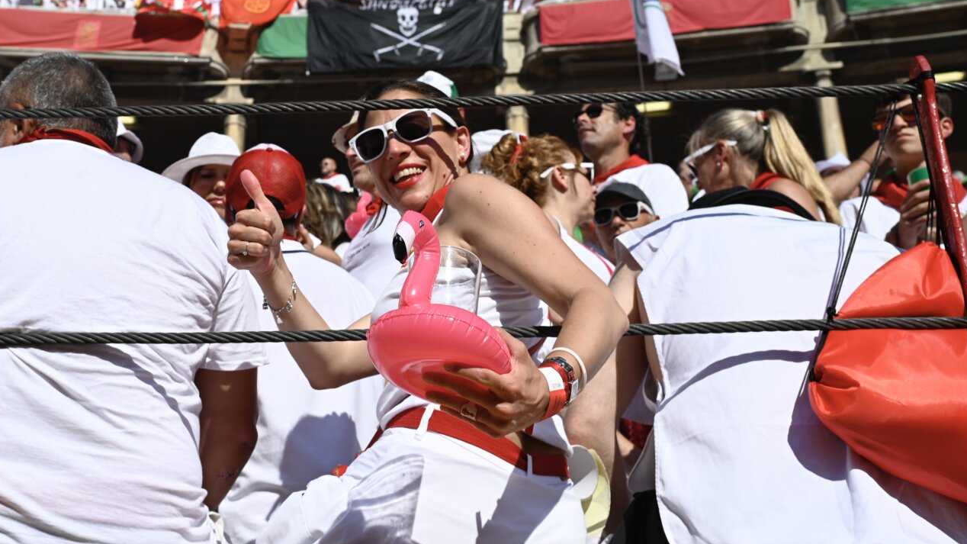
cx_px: 482
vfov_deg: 32.0
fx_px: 949
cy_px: 266
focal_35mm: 37
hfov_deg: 54.0
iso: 200
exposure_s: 1/1000
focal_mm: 35
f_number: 7.1
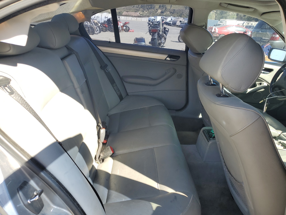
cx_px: 143
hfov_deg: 67.3
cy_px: 108
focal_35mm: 26
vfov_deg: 53.1
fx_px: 215
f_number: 1.5
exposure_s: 1/455
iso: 50
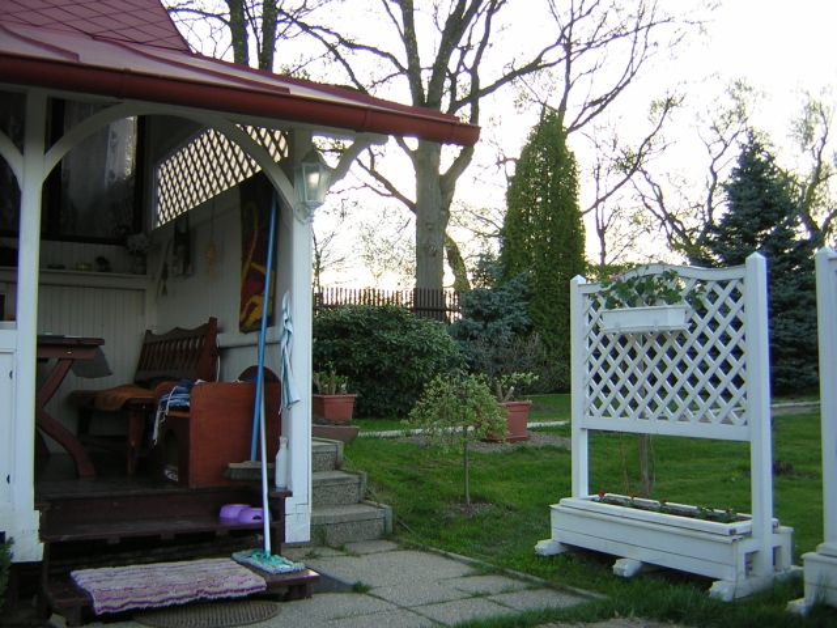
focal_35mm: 36
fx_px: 870
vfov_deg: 39.7
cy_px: 314
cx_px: 418
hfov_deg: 51.4
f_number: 2.6
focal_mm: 4.7
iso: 100
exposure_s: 1/144
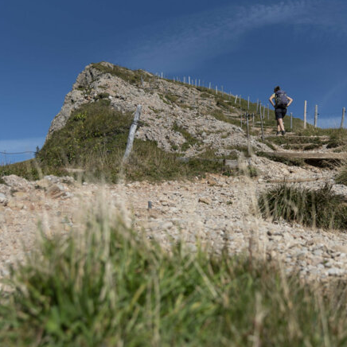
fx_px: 510
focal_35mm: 45
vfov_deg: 37.6
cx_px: 228
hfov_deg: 37.2
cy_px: 174
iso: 100
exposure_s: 1/2500
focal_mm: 35
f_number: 4
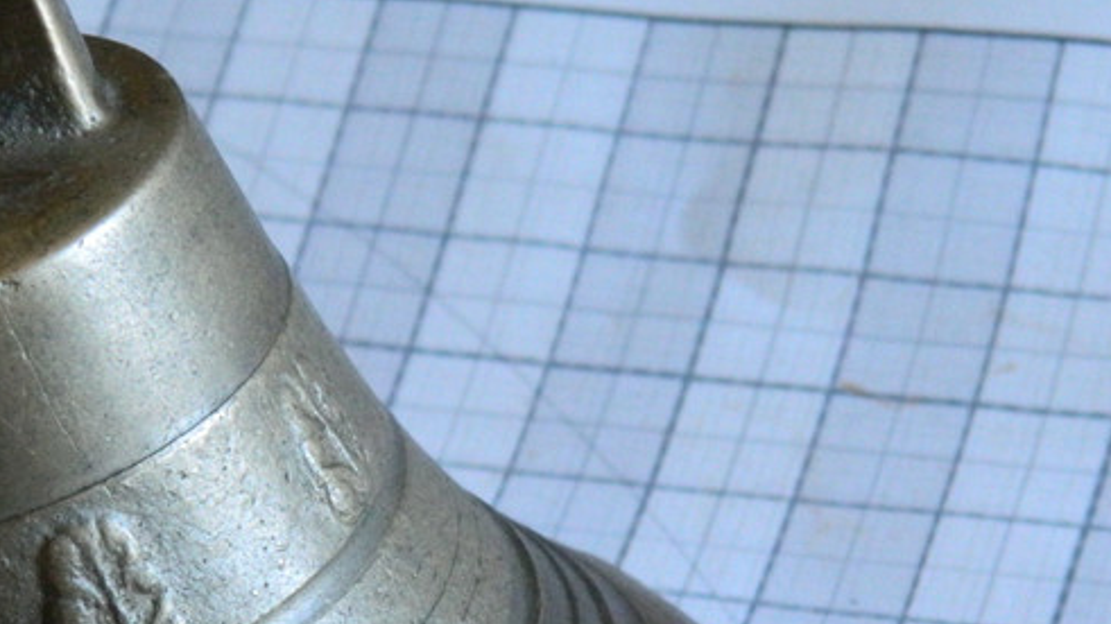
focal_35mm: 244
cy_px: 667
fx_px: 7187
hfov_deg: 8.8
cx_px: 551
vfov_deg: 5.0
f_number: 4.5
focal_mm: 18.6
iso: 400
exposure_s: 1/30
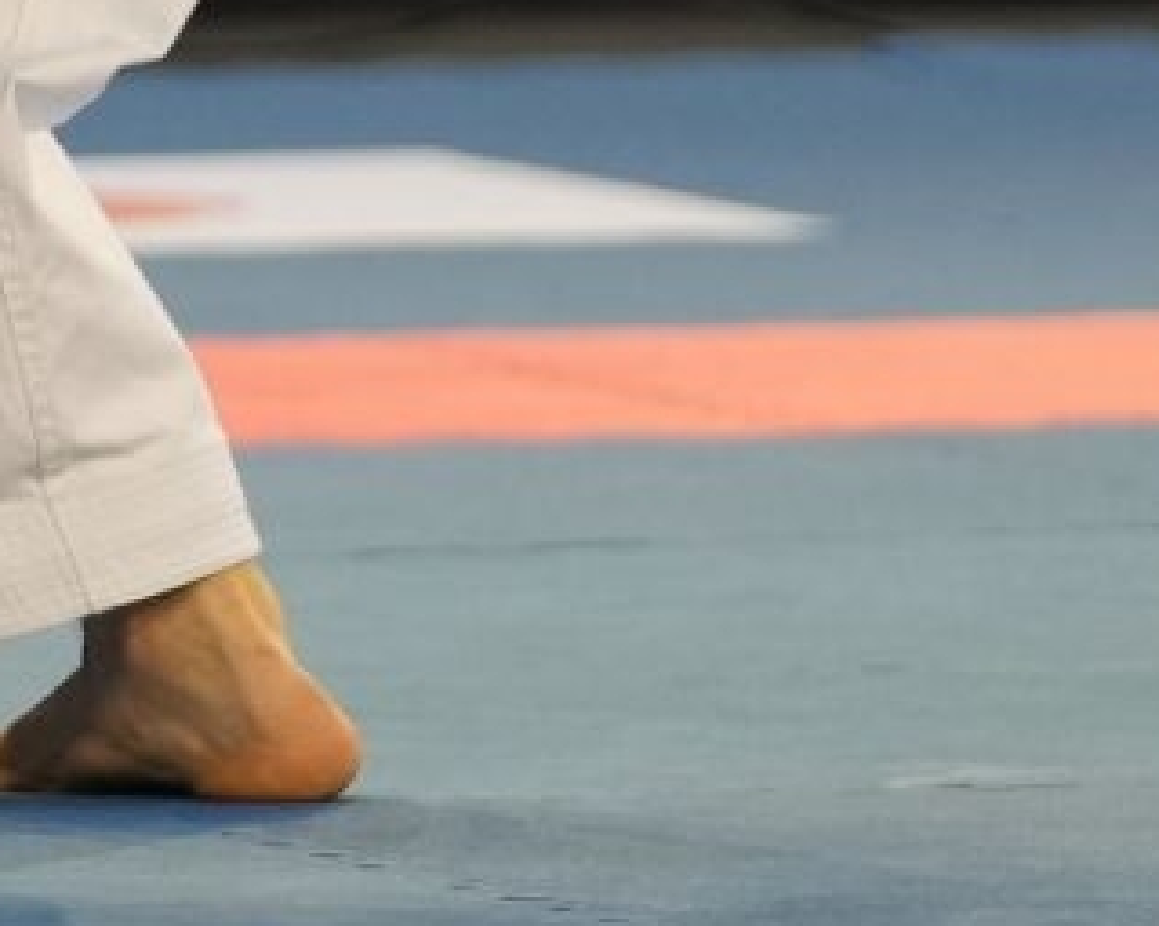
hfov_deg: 1.5
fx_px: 43756
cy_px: -868
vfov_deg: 1.2
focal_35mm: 1276
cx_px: -694
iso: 800
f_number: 2.8
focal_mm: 161
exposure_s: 1/500
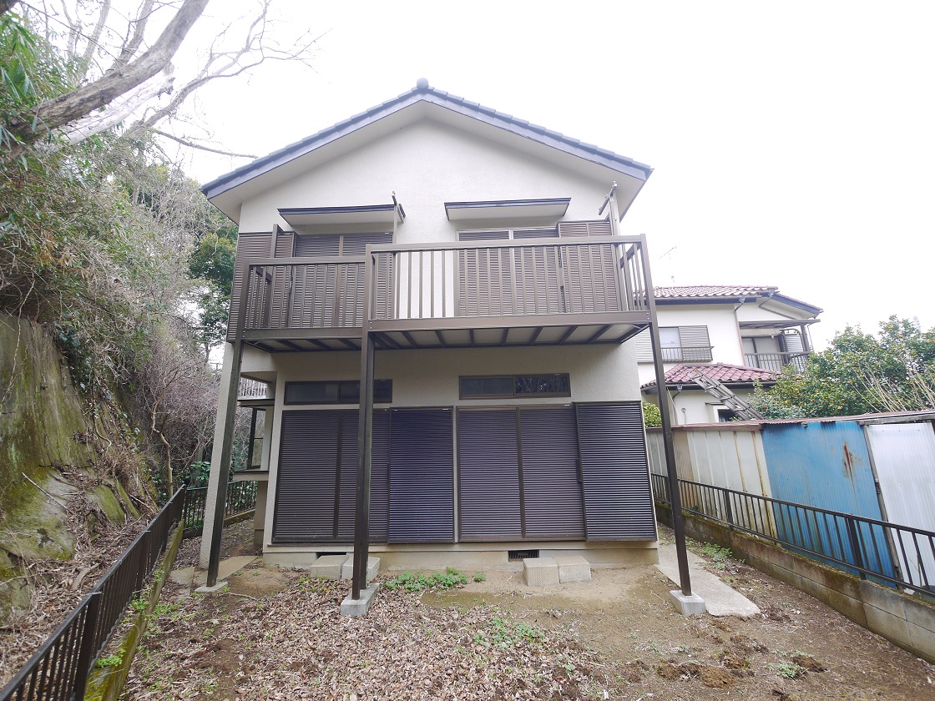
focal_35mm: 14
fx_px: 378
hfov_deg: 102.1
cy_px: 350
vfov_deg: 85.7
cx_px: 468
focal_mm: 7
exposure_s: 1/100
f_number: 4
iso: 160
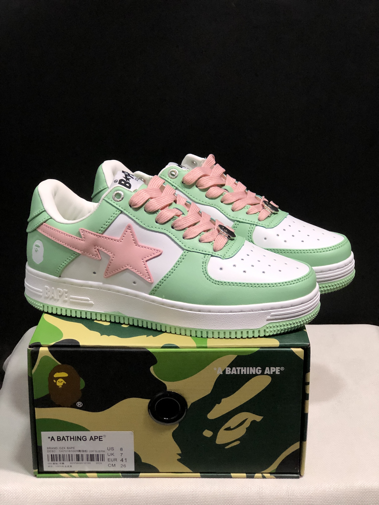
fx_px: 832
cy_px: 252
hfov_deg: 25.7
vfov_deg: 33.8
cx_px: 190
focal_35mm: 57
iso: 64
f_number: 2.8
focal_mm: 6.6
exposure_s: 1/30
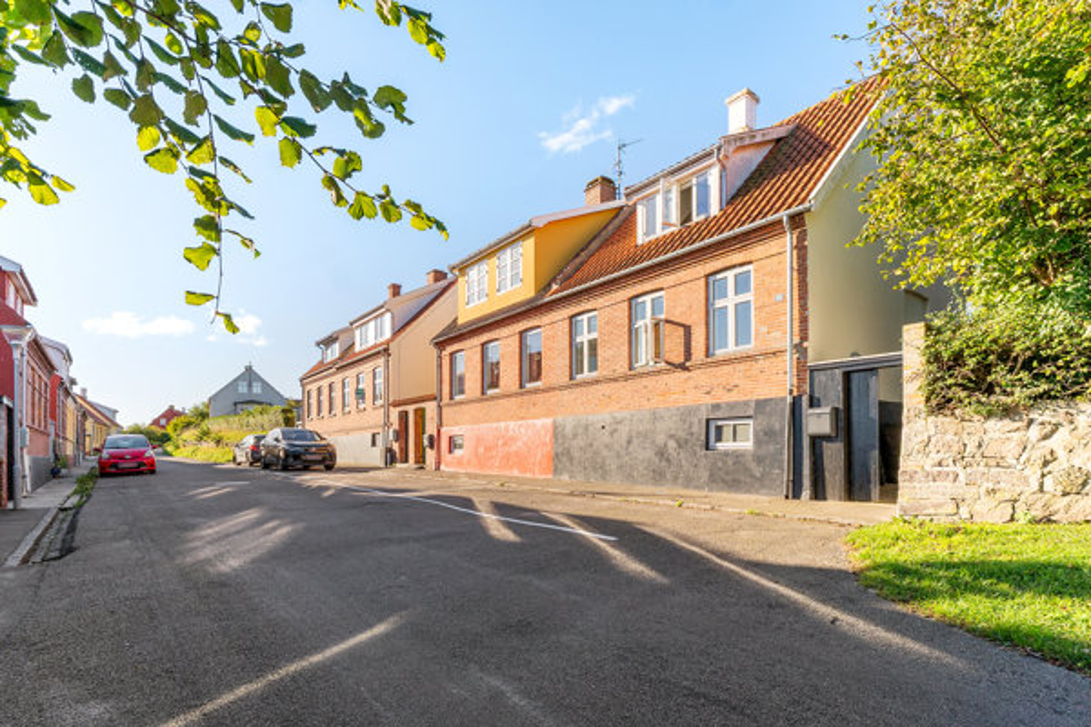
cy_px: 364
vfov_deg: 68.7
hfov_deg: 91.5
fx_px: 532
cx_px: 546
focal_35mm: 18
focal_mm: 11.7
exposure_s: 1/400
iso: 200
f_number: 8
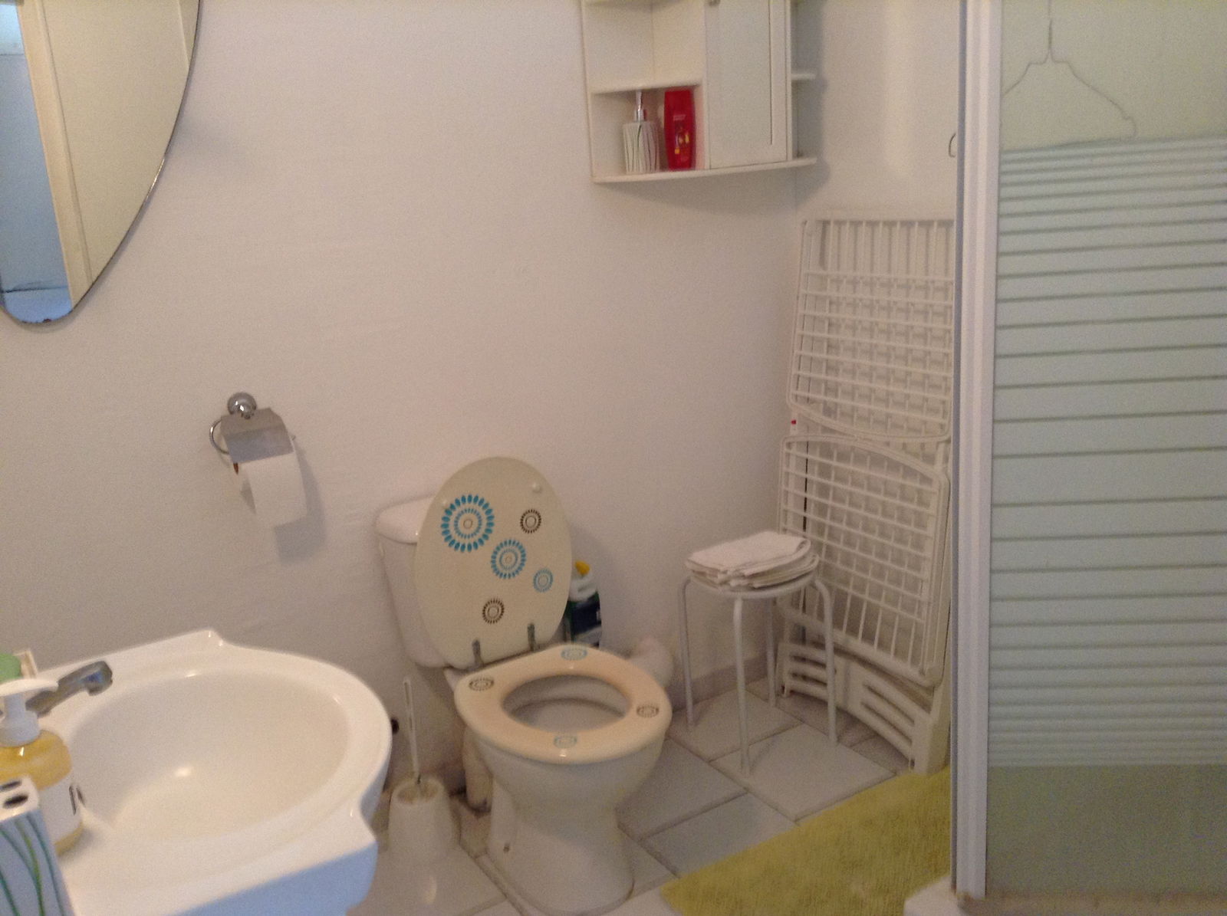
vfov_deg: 42.8
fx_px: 1168
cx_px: 614
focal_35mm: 33
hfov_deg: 55.4
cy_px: 458
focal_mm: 3.3
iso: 80
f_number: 2.4
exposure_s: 1/24
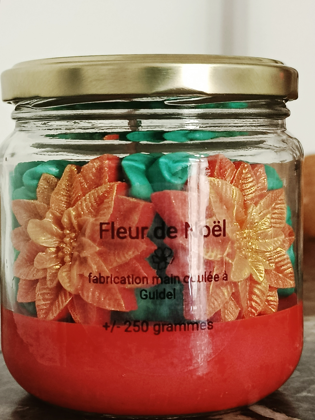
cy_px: 210
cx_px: 158
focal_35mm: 72
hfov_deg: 20.4
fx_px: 874
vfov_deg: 27.0
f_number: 1.7
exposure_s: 1/25
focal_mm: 5.24
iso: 2267
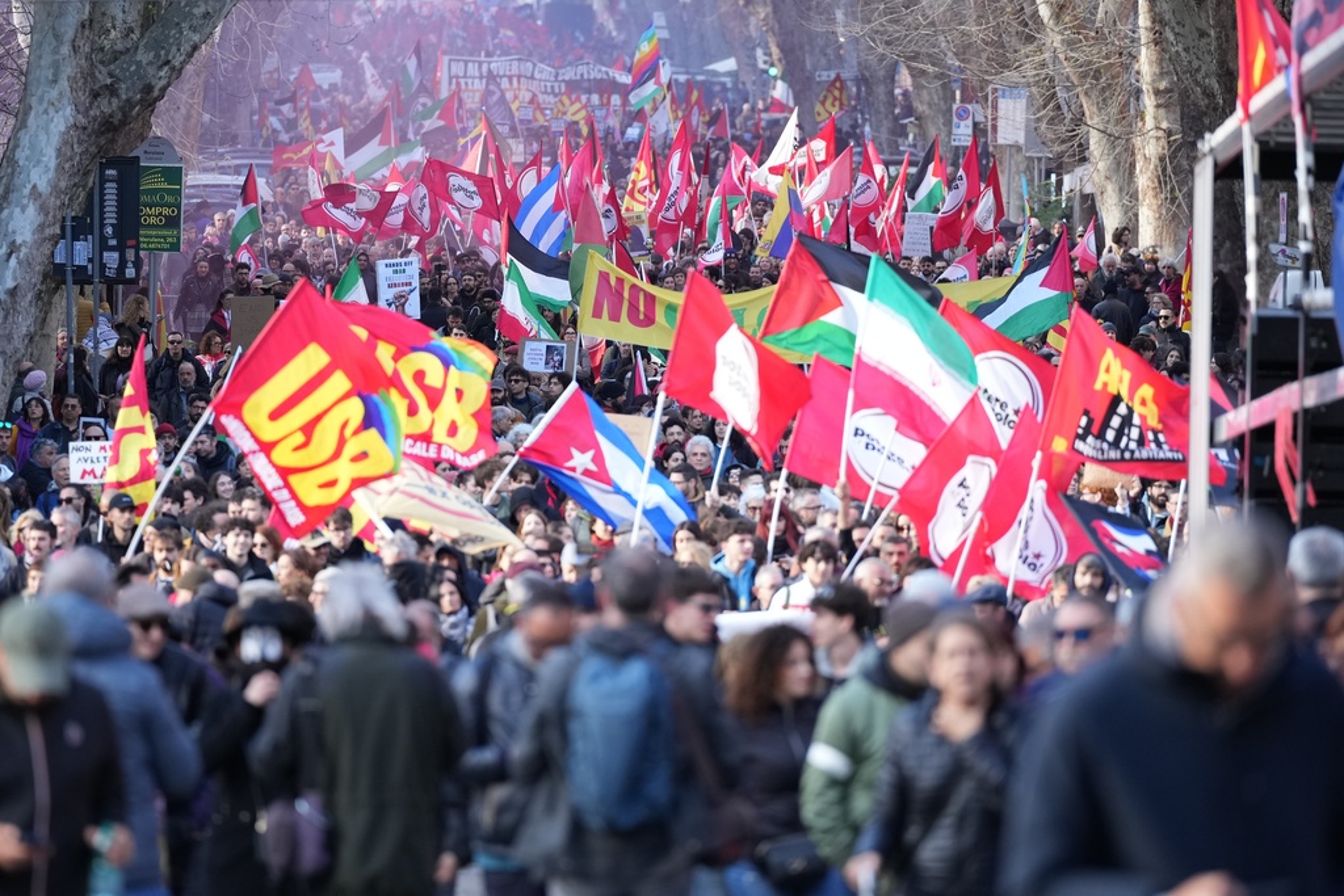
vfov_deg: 4.6
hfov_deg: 6.9
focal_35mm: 300
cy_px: 448
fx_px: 11201
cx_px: 672
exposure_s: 1/640
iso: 800
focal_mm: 200
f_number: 2.8
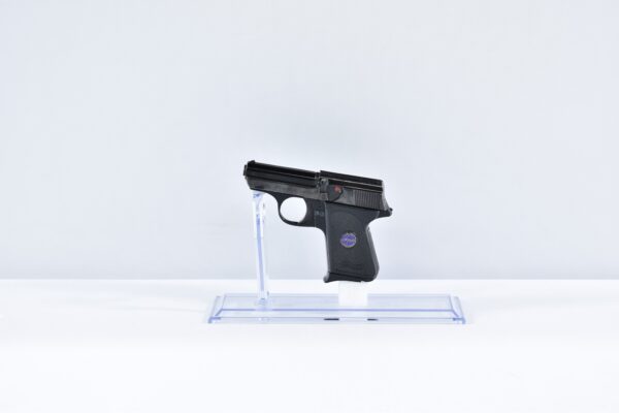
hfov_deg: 27.0
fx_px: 1289
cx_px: 310
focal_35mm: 75
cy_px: 206
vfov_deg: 18.2
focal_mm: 50
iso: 640
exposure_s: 1/20
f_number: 5.6
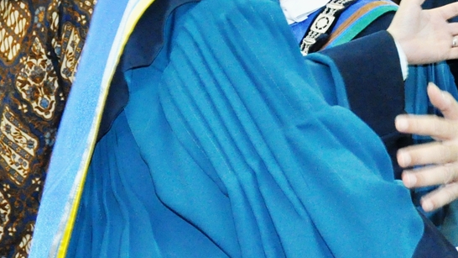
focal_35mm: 138
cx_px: 339
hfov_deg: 15.5
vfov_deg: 8.8
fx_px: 1676
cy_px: 53
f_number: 5
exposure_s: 1/125
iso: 3200
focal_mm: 30
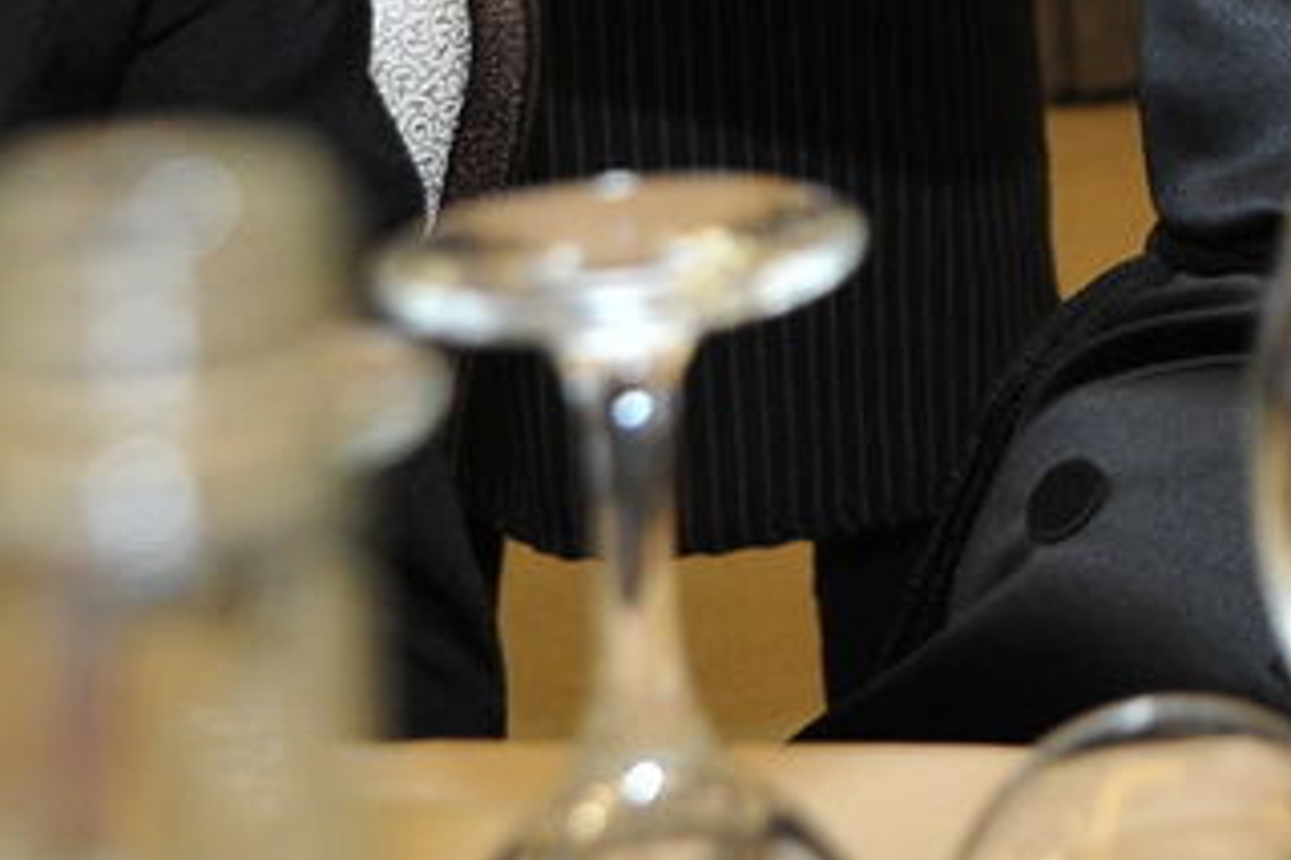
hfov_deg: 12.8
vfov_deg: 8.4
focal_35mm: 153
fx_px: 5484
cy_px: -939
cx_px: 1880
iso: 1600
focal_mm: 35
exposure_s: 1/125
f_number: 4
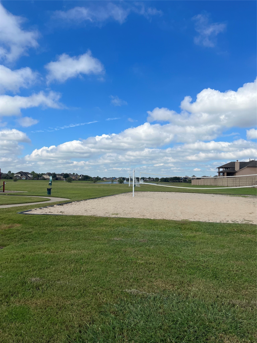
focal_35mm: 26
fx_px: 257
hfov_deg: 53.1
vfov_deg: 67.3
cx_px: 128
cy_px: 172
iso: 50
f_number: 1.5
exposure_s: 1/5319
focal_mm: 5.7
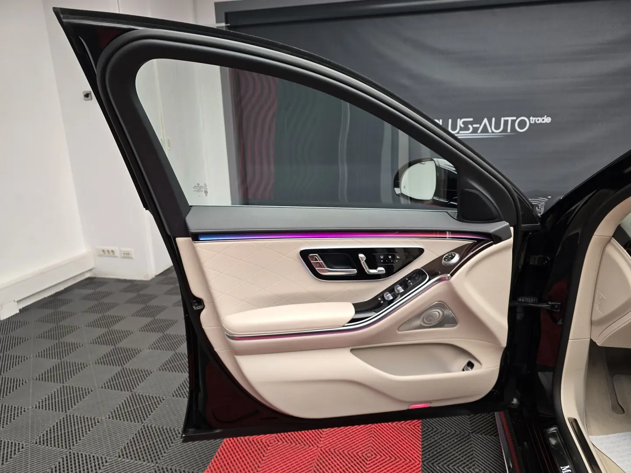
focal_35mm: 23
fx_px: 419
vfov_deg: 58.9
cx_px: 316
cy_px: 236
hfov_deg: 73.9
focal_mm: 6.3
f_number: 1.7
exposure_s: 1/54
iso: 80
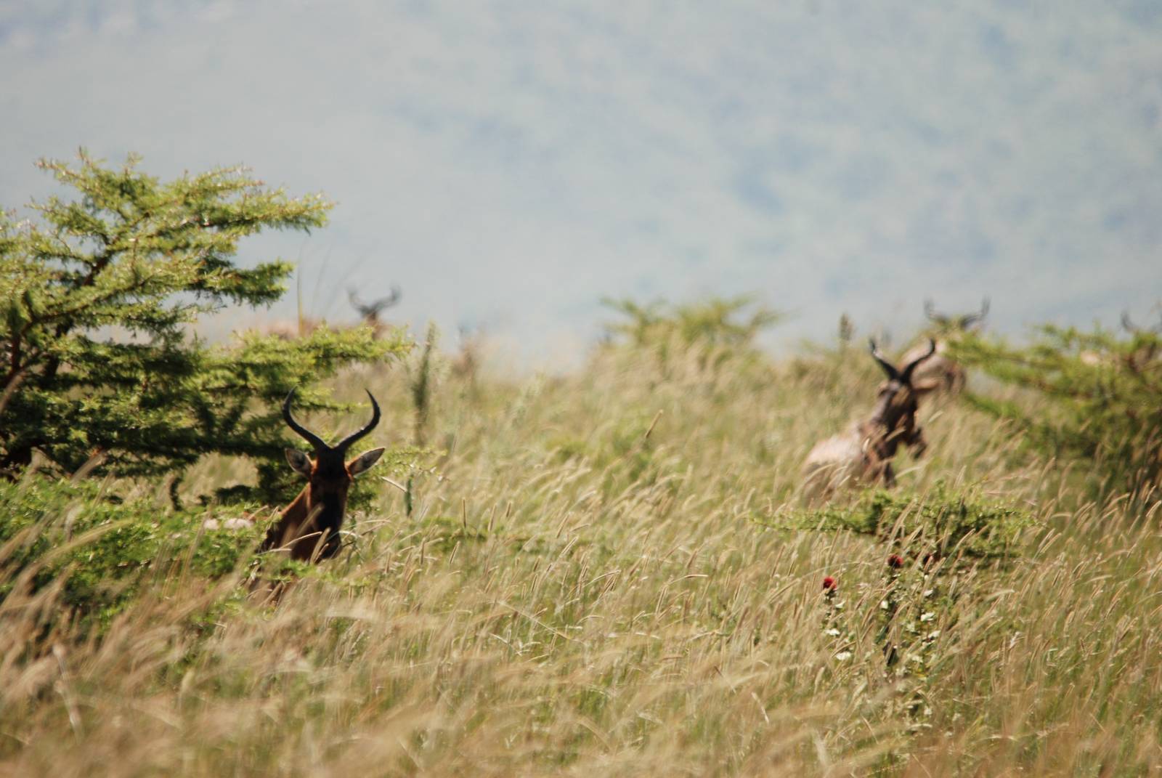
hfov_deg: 2.7
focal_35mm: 750
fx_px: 24237
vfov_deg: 1.8
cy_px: 389
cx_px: 581
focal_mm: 500
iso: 220
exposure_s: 1/500
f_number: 6.3
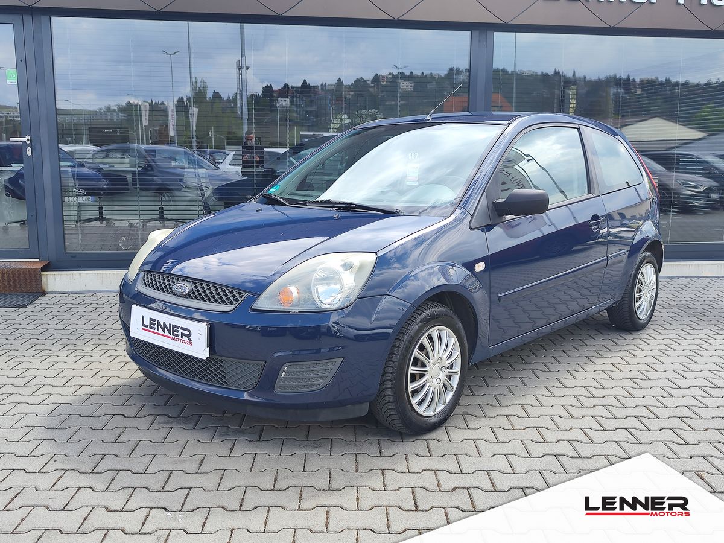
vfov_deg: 58.9
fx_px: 481
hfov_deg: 73.9
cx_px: 362
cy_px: 272
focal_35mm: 23
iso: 50
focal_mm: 7.01
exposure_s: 1/256
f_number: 1.69
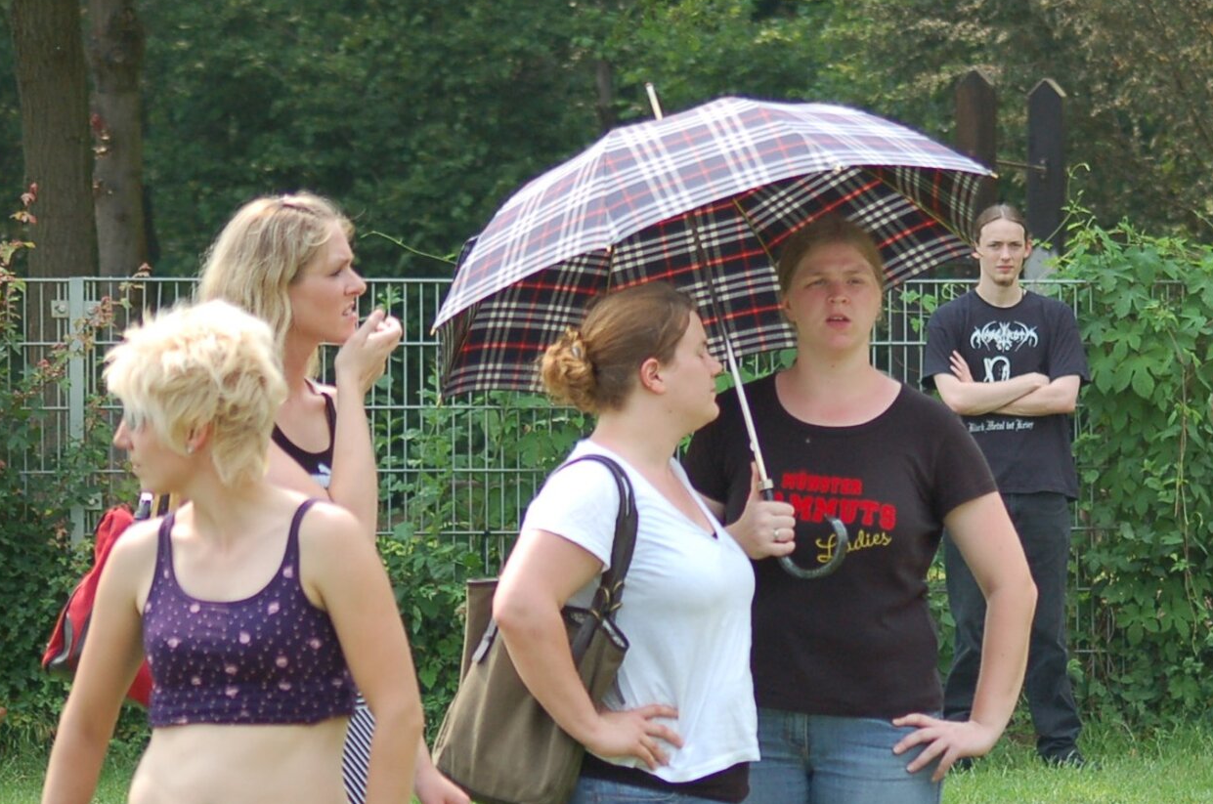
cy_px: 388
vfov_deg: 6.3
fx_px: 7333
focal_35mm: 218
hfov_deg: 9.4
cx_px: 1035
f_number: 4
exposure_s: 1/1000
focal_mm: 82
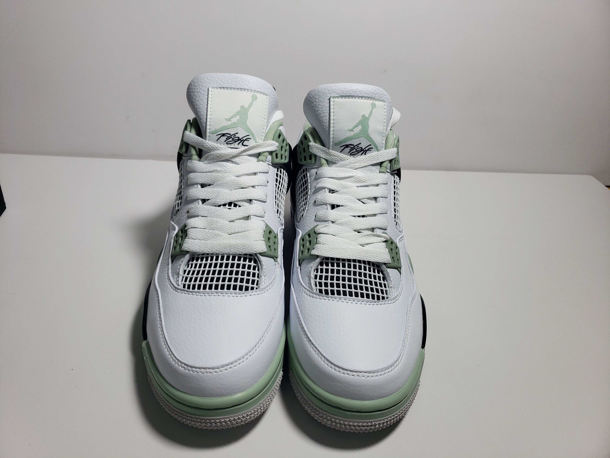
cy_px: 229
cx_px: 305
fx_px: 458
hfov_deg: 67.3
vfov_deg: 53.1
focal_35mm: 26
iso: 50
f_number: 1.5
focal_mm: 4.3
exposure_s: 1/709
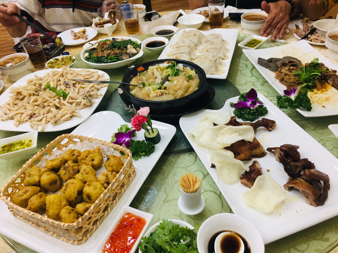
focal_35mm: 29
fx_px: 283
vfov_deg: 48.2
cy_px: 126
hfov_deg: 61.7
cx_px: 169
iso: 40
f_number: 2.2
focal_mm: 4.15
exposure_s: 1/17
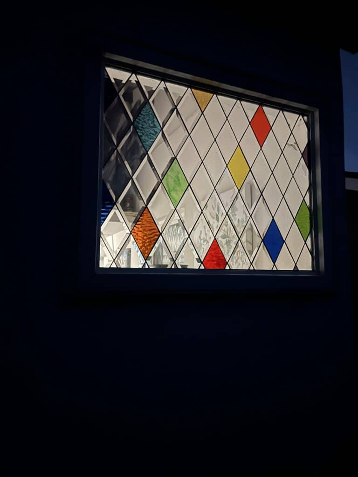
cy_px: 238
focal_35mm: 26
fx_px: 359
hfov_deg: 53.1
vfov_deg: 67.3
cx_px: 179
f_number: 1.5
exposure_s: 1/9
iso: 800
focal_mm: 5.7
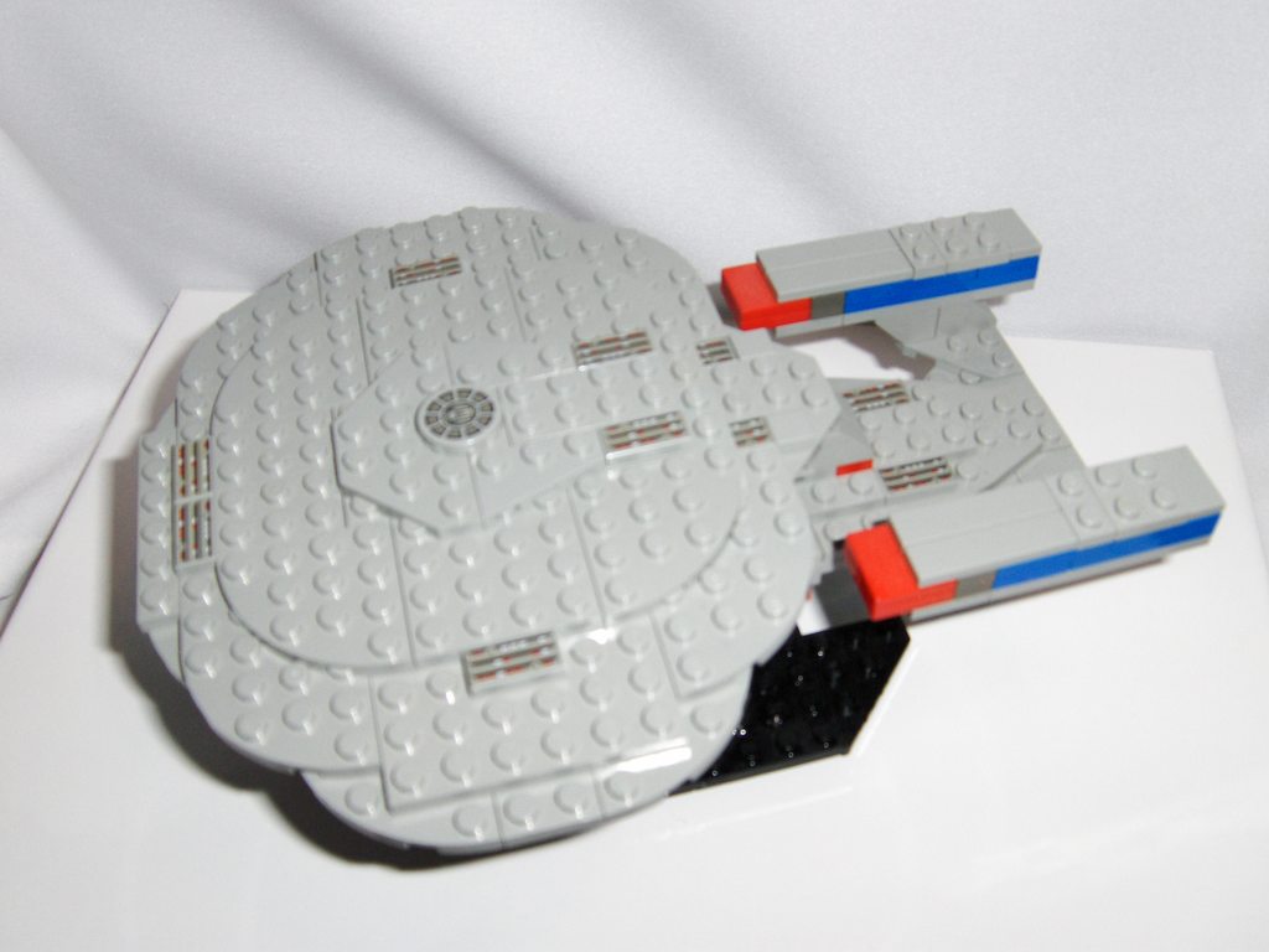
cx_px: 634
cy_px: 476
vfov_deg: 40.7
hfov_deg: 52.6
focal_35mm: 35
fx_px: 1283
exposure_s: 1/60
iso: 100
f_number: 5.5
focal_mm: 7.5
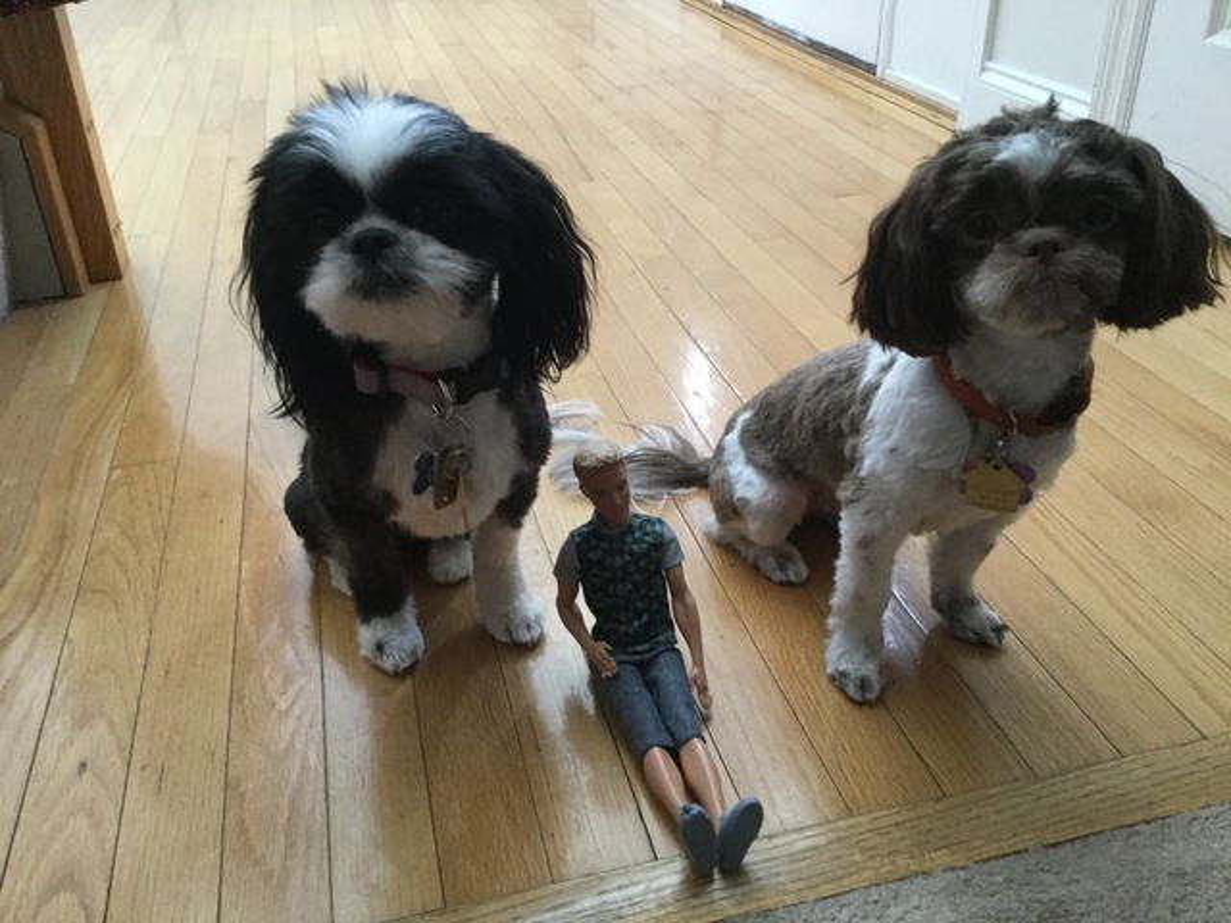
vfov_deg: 45.4
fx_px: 1102
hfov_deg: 58.4
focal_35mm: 31
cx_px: 616
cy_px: 462
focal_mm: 3.3
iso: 200
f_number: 2.4
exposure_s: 1/20
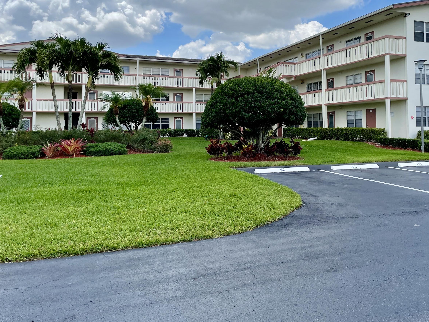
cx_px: 261
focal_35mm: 33
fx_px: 409
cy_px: 119
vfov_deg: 42.6
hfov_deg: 54.9
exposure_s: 1/3125
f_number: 1.6
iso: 32
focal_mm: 4.2
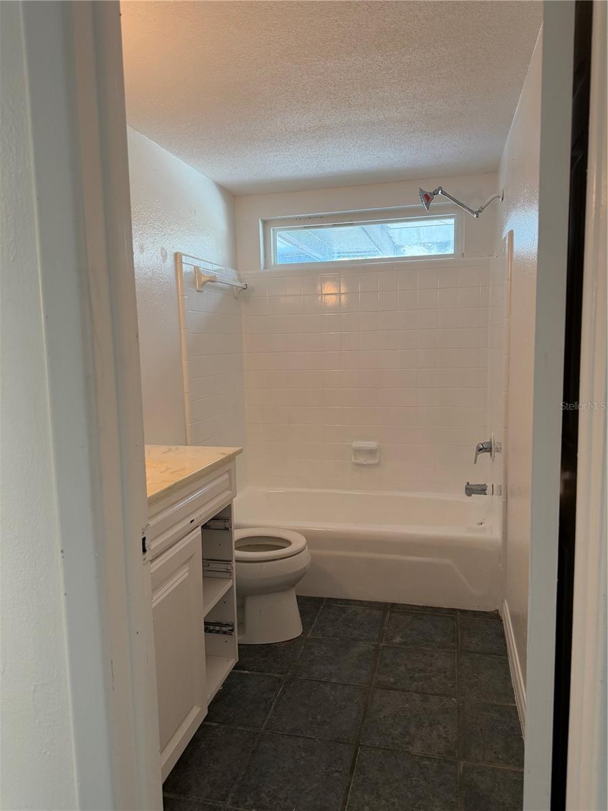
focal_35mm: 24
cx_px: 304
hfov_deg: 56.8
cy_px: 406
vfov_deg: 71.6
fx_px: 562
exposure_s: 1/60
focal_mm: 6.76
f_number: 1.78
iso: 160
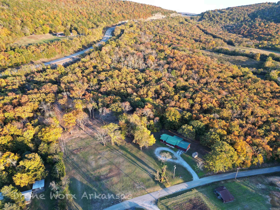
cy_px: 105
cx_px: 140
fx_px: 194
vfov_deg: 56.8
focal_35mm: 24
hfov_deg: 71.6
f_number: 1.7
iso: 200
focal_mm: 6.72
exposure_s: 1/320
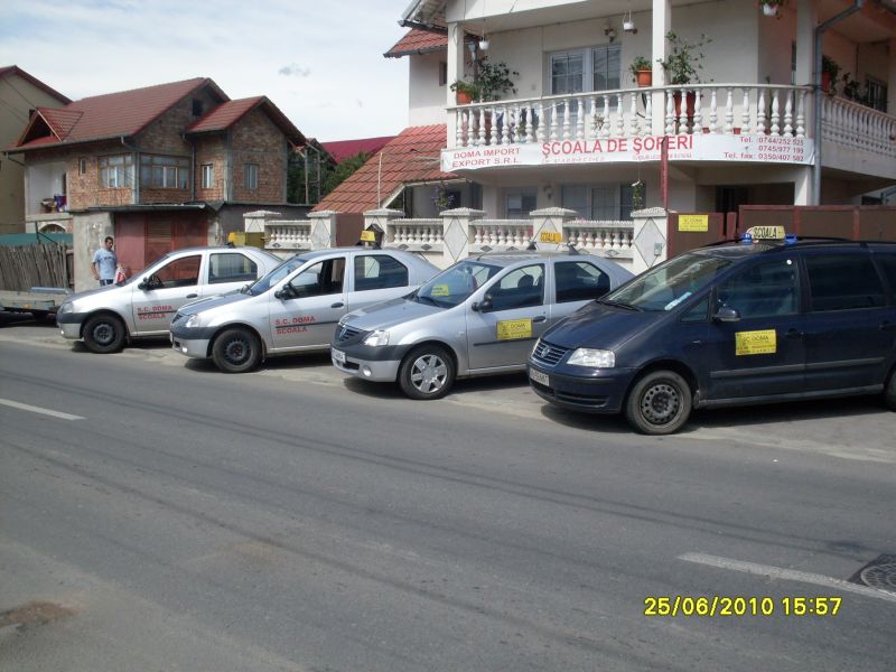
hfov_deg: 49.0
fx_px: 984
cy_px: 336
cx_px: 448
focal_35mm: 38
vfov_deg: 37.7
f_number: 8.4
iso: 80
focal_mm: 6.3
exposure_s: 1/250
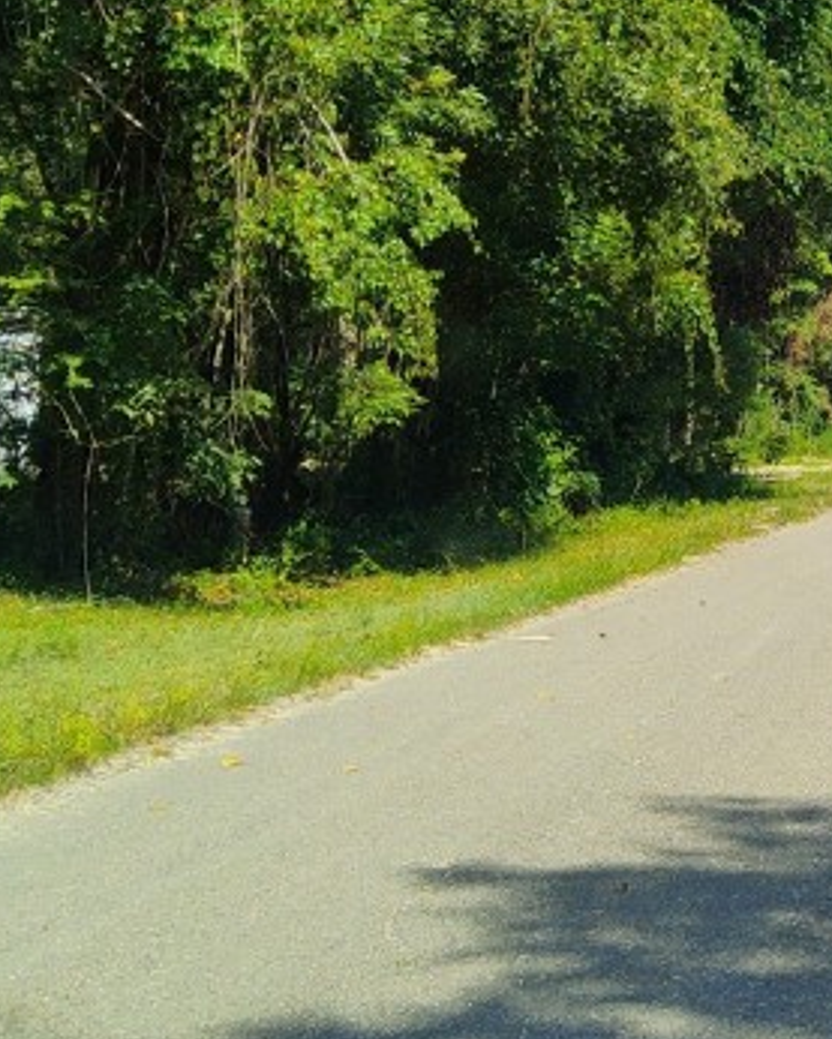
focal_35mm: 78
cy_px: 198
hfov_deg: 18.6
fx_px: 2400
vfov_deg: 24.0
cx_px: 1018
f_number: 1.79
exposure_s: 1/1258
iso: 112
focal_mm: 4.71
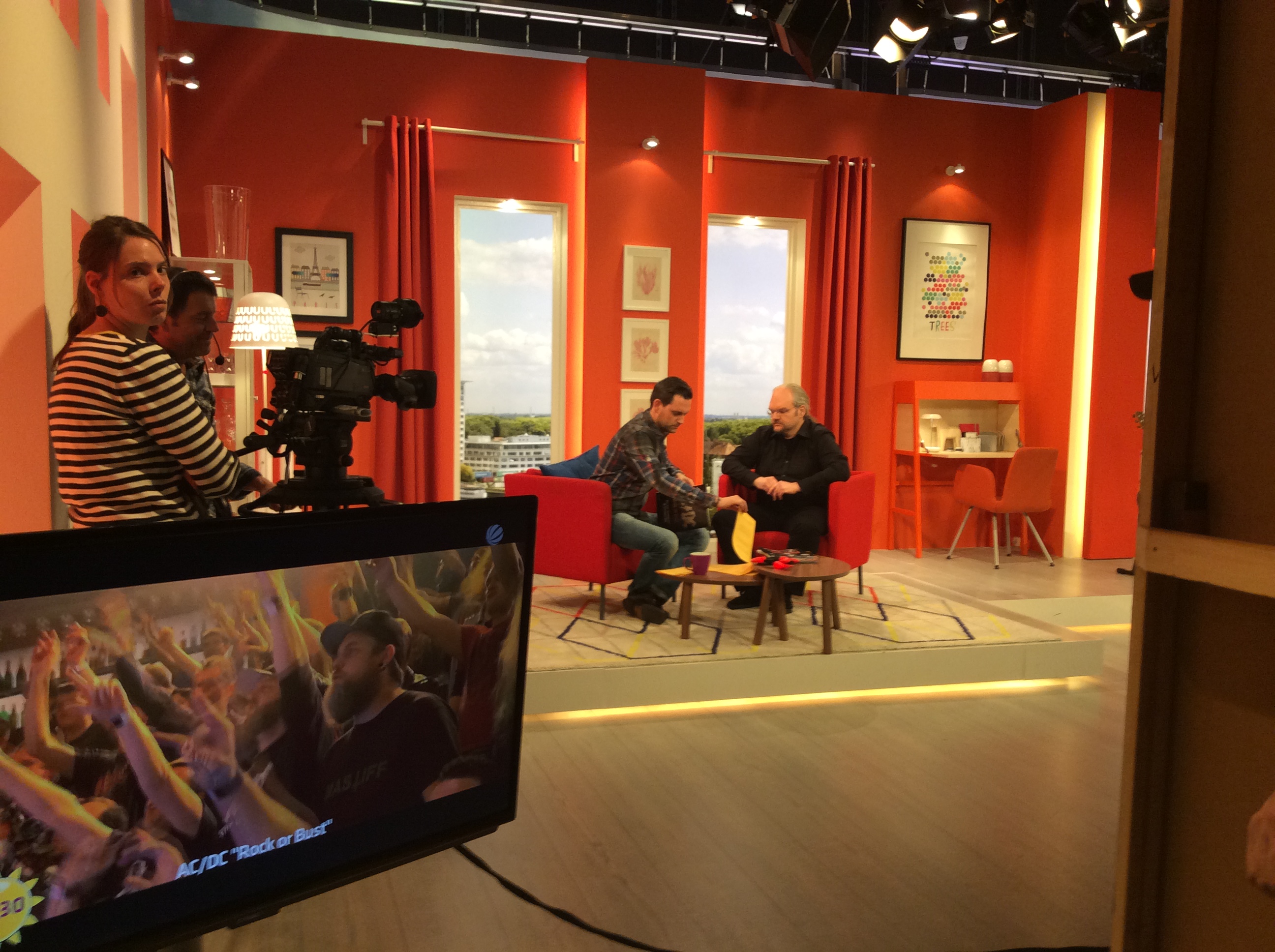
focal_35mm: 32
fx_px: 1177
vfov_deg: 44.1
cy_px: 476
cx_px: 638
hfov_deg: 56.9
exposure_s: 1/24
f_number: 2.4
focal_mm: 3.3
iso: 64
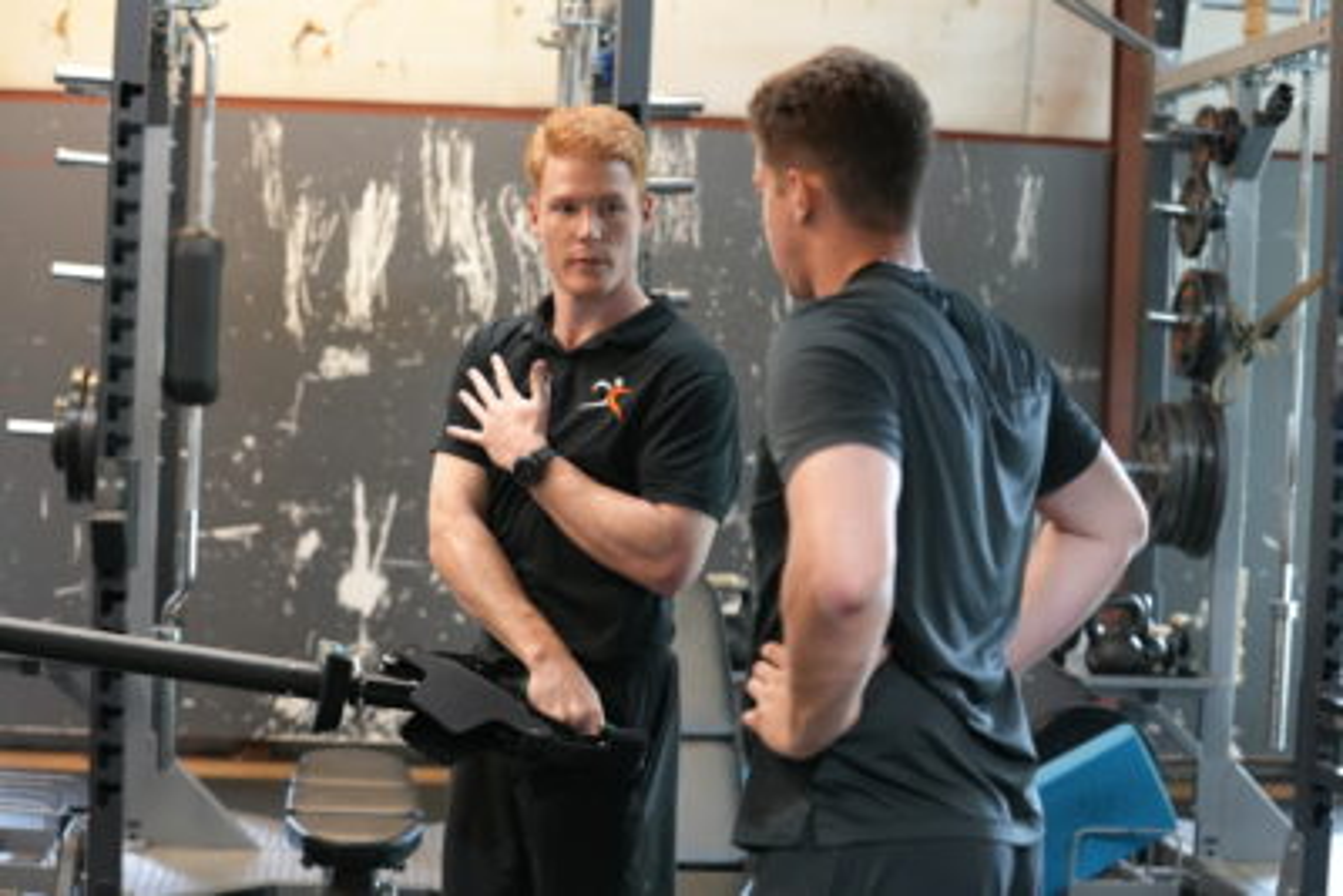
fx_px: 2650
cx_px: 672
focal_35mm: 71
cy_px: 448
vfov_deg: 19.2
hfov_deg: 28.4
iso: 5000
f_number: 4
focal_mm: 71
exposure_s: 1/160
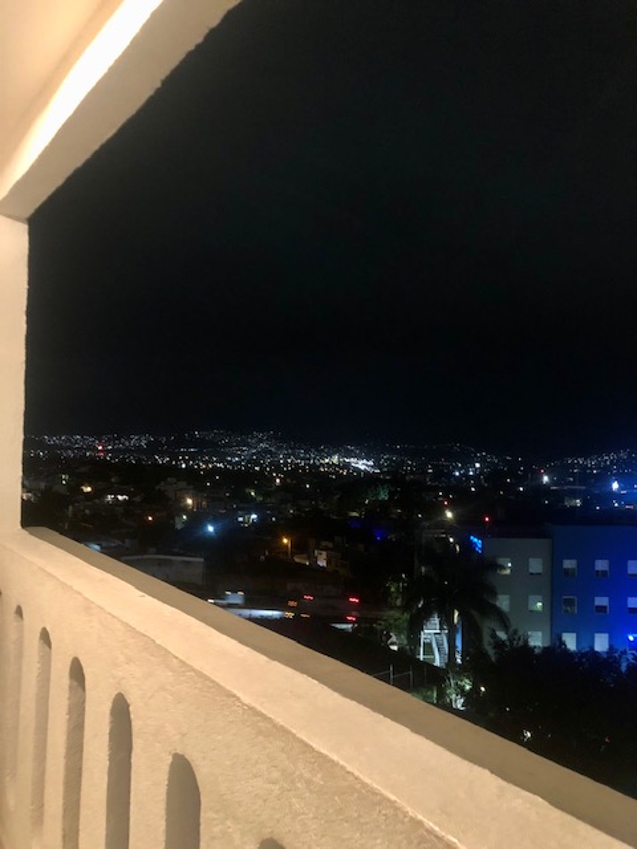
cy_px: 424
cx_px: 318
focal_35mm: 28
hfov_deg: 49.7
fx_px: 687
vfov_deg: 63.4
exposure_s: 1/4
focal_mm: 4
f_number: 1.8
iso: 125
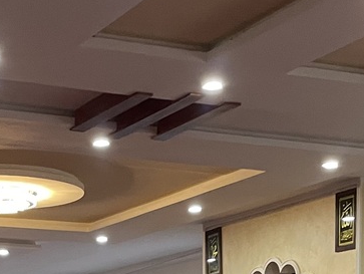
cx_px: 106
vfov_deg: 13.1
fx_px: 1084
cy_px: 483
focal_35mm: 103
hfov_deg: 19.0
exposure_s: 1/50
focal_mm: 4.2
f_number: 1.6
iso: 200
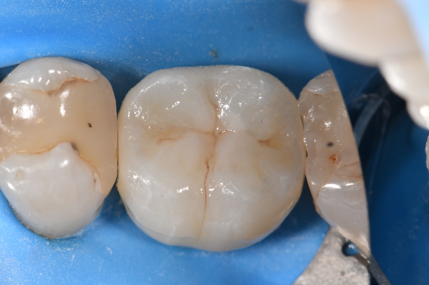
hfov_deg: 13.1
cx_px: 214
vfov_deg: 8.7
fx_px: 1870
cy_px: 142
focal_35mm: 157
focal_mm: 105
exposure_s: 1/200
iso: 200
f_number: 32
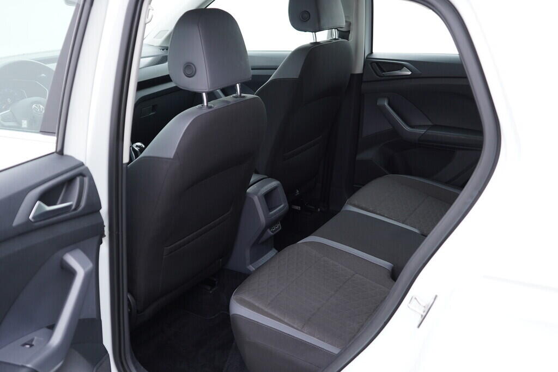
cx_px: 279
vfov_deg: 36.9
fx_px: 558
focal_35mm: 36
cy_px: 186
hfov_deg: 53.1
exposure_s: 1/40
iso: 160
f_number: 2.8
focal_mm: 24
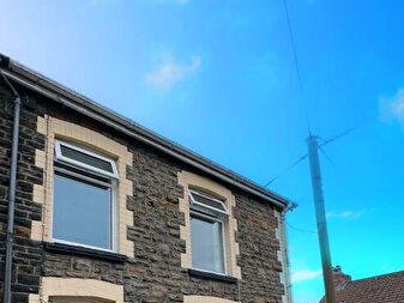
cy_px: 307
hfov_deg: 64.3
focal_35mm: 27
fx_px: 315
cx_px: 151
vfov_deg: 43.5
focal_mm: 1.57
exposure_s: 1/415
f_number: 1.8
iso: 32
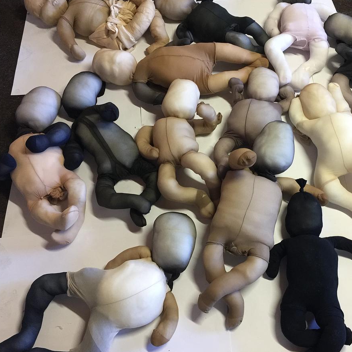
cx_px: 229
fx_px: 403
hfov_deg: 46.6
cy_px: 176
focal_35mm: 35
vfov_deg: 47.2
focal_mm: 4.15
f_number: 2.2
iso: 125
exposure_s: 1/17
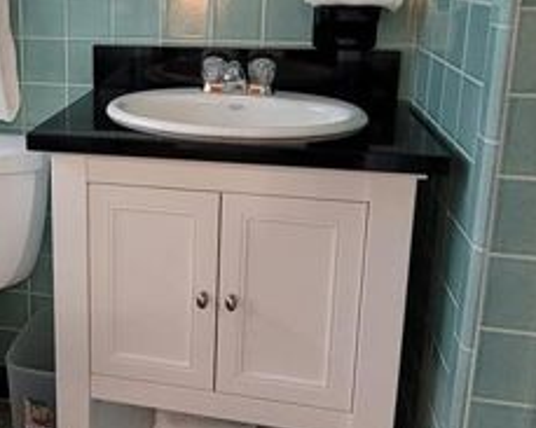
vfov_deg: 37.6
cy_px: 126
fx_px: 618
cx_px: 74
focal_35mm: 39
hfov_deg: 43.6
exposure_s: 1/60
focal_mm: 2.2
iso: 320
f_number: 2.2
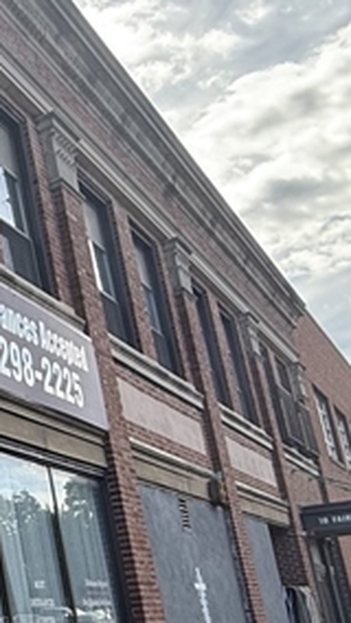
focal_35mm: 55
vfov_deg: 37.1
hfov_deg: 16.1
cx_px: -384
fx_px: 909
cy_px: 448
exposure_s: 1/349
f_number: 2.2
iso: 50
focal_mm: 2.22
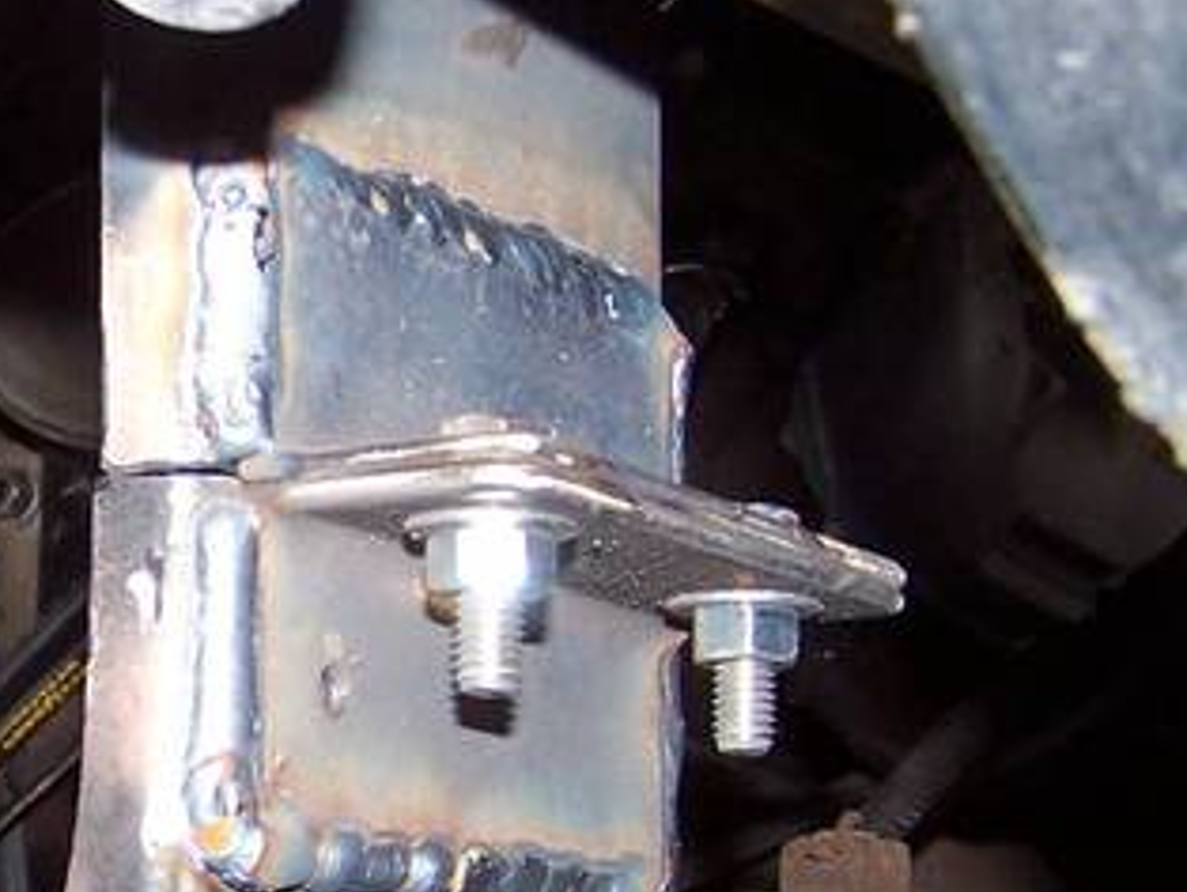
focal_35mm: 98
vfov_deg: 15.1
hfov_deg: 19.2
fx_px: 3363
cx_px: -125
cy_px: 575
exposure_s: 1/60
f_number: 2.8
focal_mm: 6.3
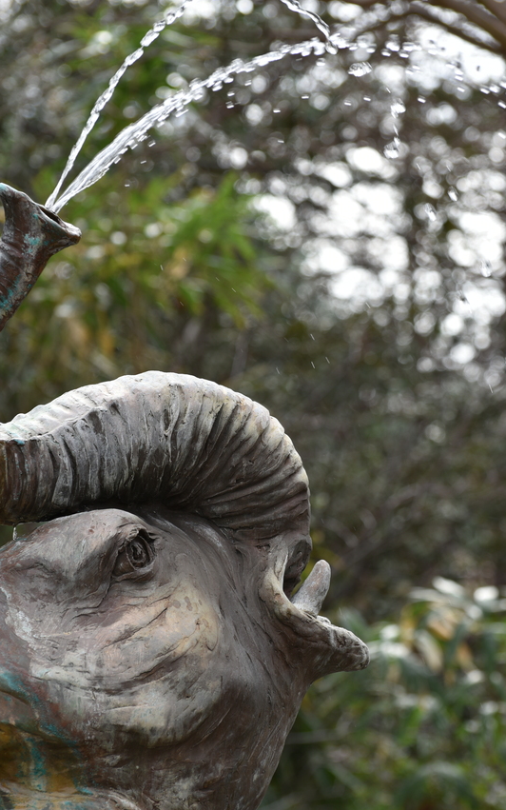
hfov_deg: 7.0
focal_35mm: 187
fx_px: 4125
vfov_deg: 11.2
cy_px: 405
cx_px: 348
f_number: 5.6
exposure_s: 1/250
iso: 100
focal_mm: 122
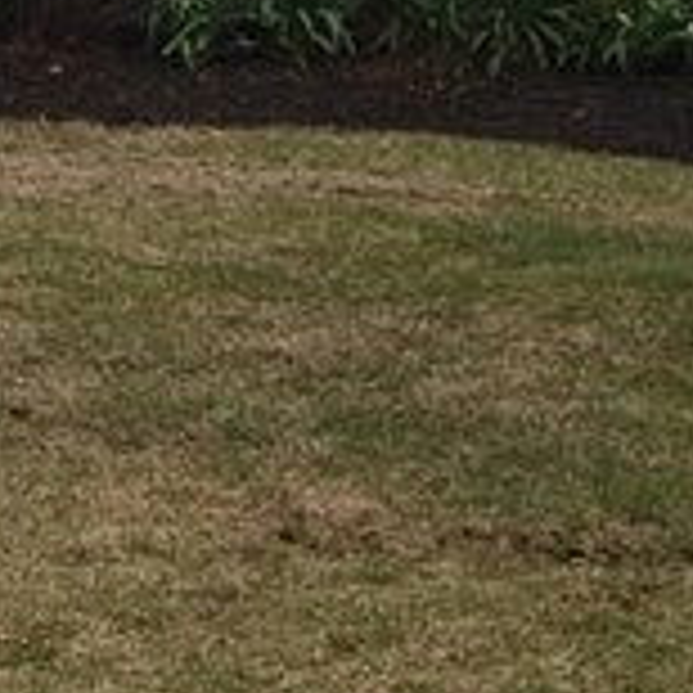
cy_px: -783
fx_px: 6093
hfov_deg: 6.3
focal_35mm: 269
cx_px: -754
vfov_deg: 6.3
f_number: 7.1
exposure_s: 1/200
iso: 100
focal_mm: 30
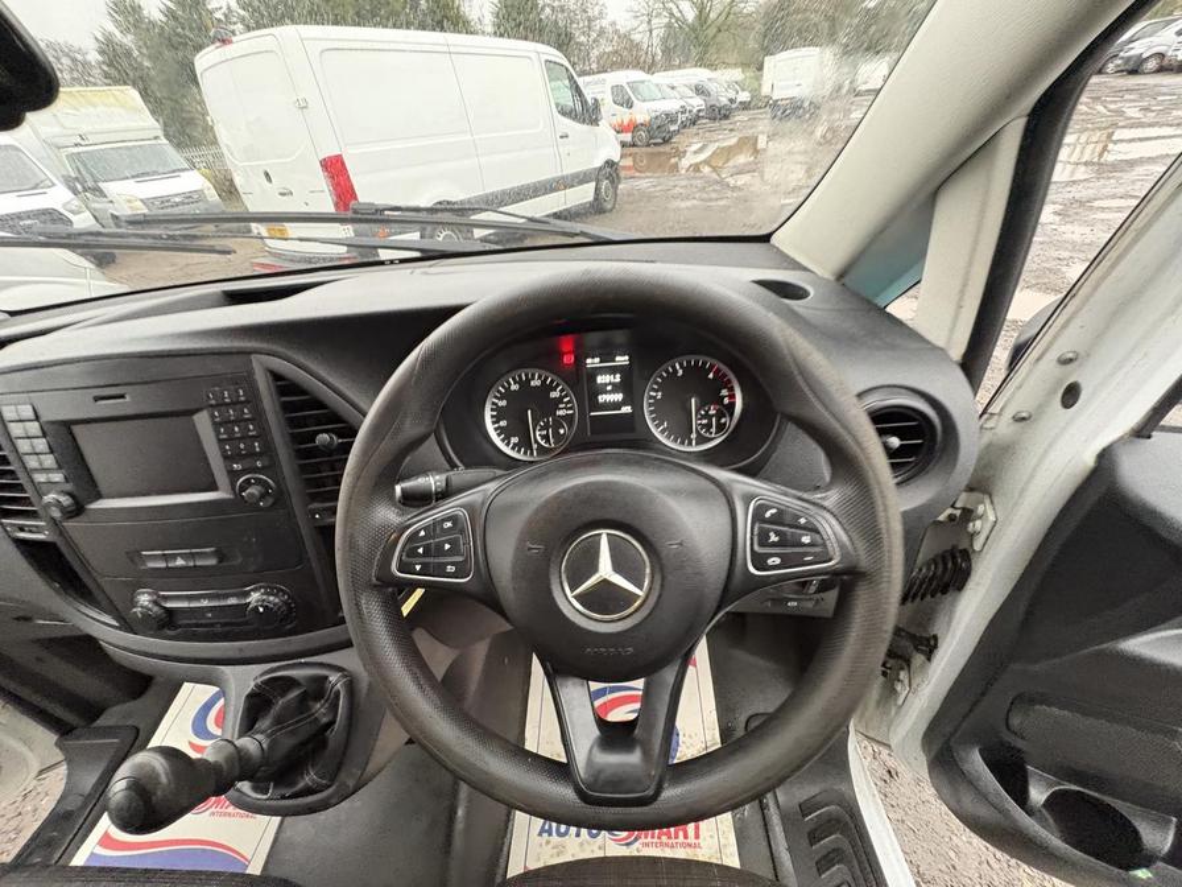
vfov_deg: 85.7
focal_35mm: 14
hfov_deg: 102.1
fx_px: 478
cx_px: 591
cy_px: 444
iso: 800
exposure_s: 1/60
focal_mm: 2.22
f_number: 2.2
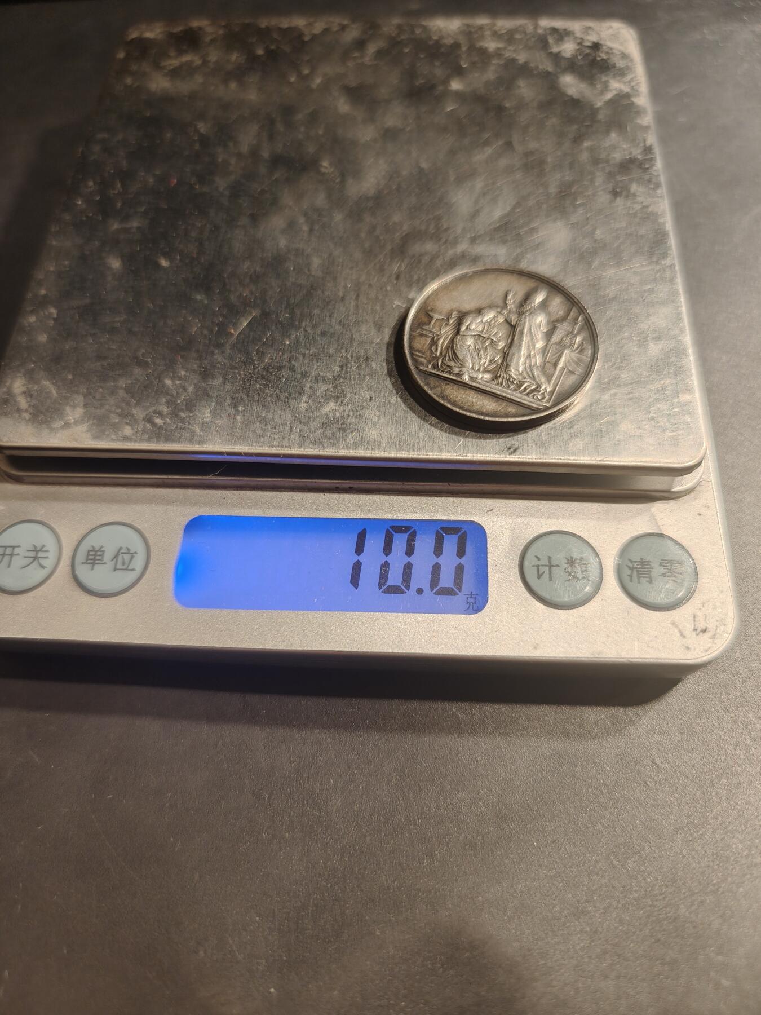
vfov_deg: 73.9
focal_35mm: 23
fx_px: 674
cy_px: 508
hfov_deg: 58.9
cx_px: 380
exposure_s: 1/100
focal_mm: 6.06
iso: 100
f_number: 1.6
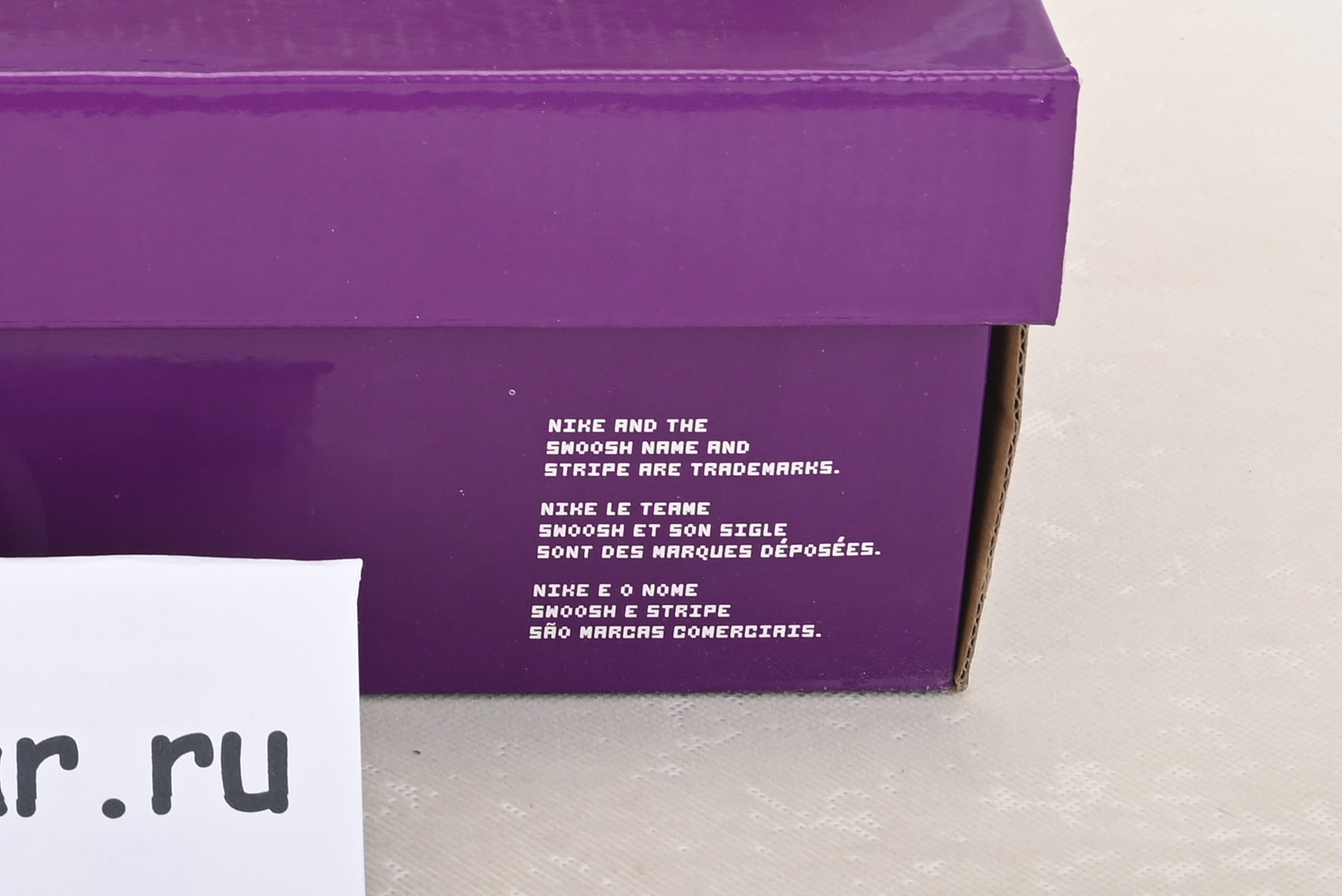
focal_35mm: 153
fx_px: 5705
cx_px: -91
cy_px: -376
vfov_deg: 8.8
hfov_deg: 13.2
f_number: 11
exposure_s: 1/200
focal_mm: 46
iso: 100
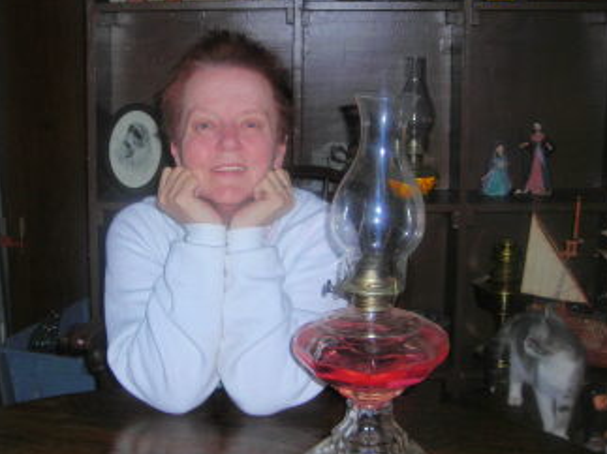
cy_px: 174
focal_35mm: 53
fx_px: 929
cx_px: 227
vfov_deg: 27.4
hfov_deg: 36.0
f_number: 3.2
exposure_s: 1/60.1
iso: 50
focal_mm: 6.3
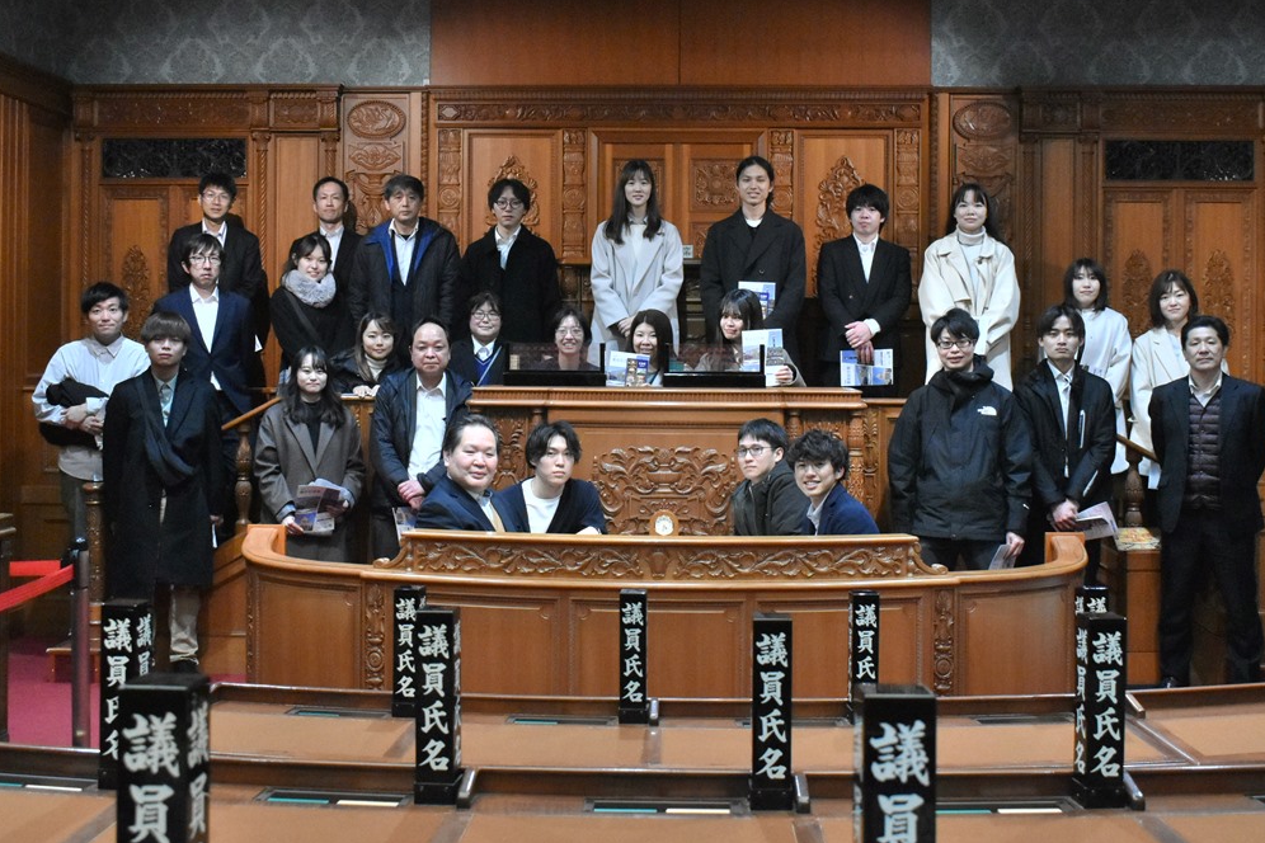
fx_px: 1300
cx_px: 645
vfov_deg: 35.9
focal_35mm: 37
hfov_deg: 51.9
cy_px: 427
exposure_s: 1/125
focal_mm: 24
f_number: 6.3
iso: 2500
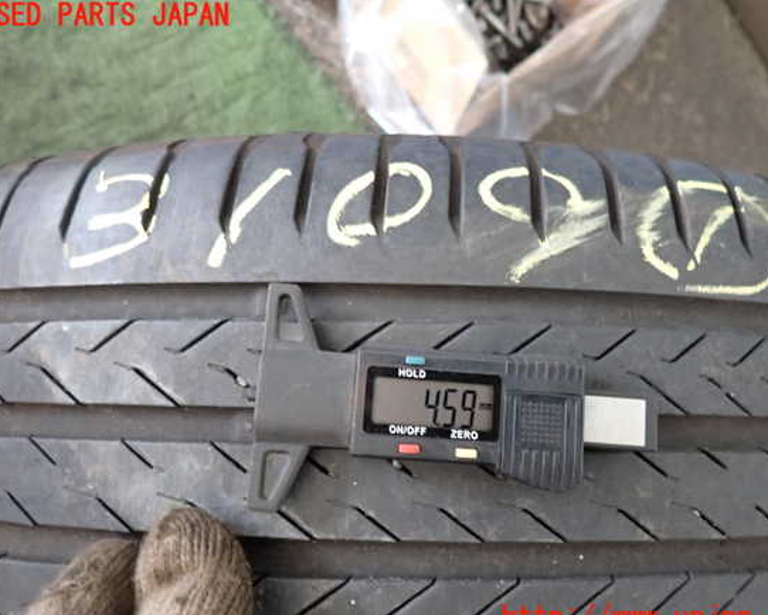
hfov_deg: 64.0
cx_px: 397
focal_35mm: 27
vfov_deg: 53.2
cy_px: 317
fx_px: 614
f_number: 2
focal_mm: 4.5
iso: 250
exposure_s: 1/30
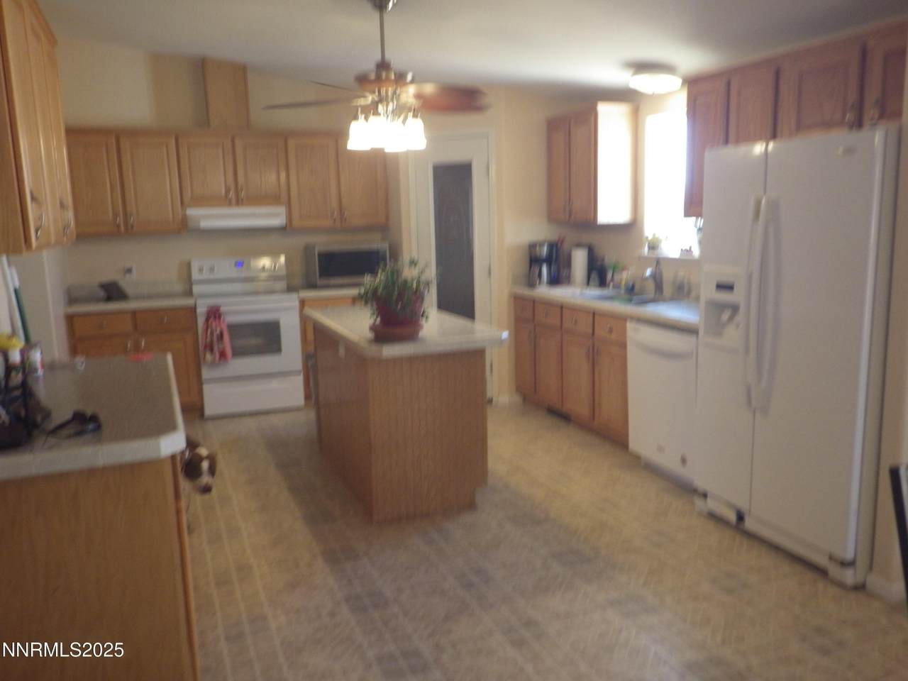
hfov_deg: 63.4
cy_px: 340
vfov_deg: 49.7
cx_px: 454
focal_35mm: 28
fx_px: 734
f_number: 3.5
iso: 320
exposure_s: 1/45
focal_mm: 5
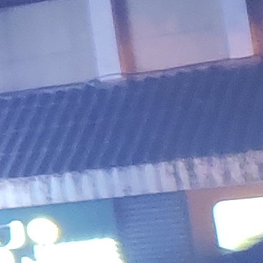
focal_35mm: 235
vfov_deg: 7.4
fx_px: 2020
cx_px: -990
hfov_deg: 5.7
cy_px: -65
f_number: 1.79
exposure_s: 1/20
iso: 513
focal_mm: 4.74
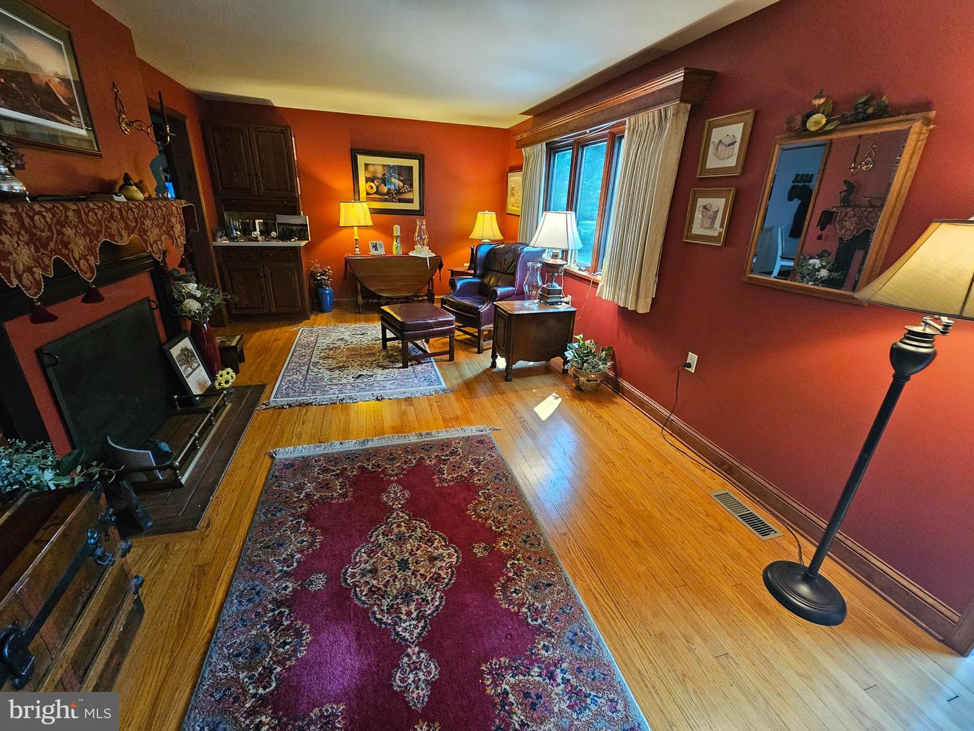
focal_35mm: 13
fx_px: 366
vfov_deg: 89.9
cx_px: 487
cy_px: 366
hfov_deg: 106.2
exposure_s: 1/30
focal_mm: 2.2
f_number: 2.2
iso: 640
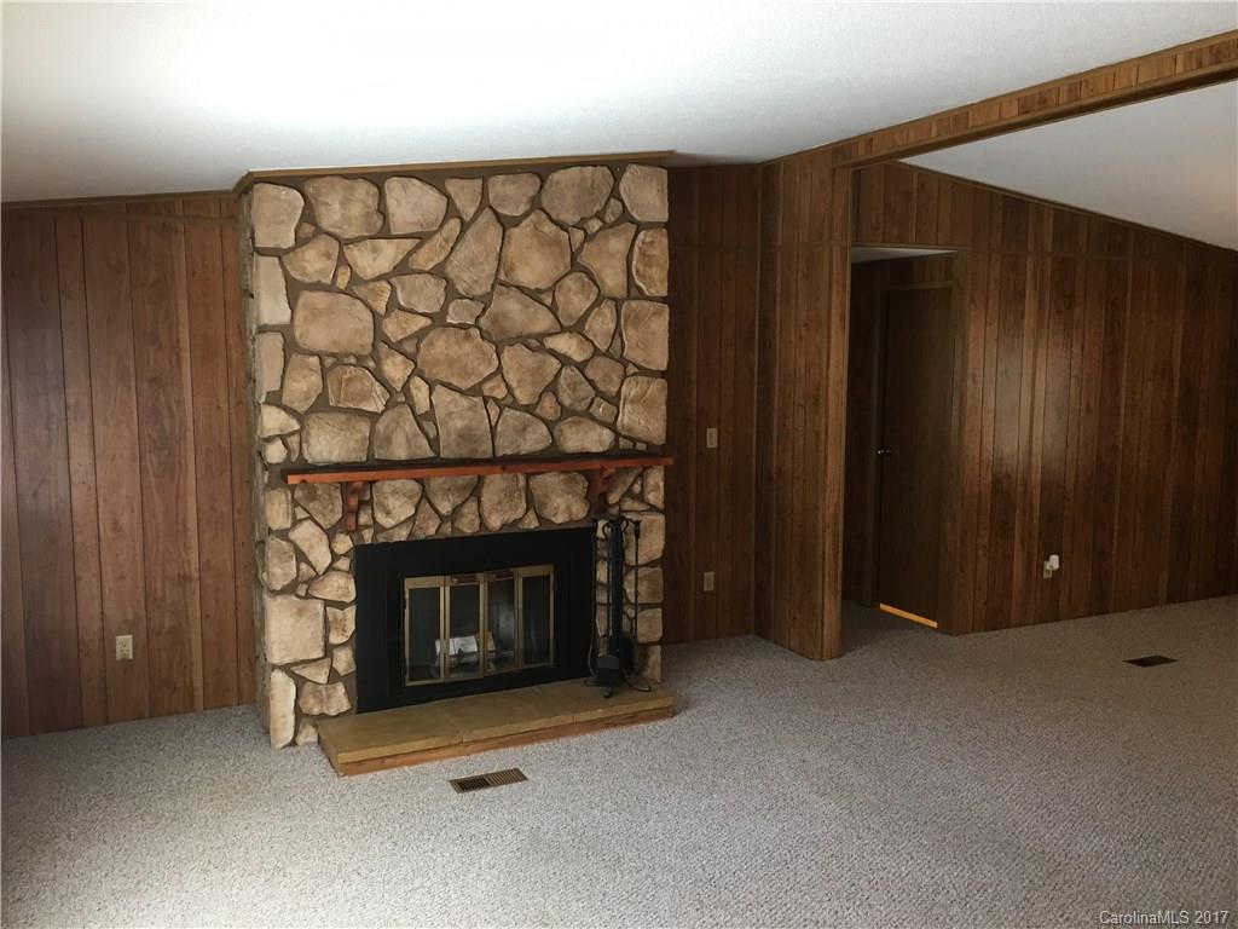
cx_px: 619
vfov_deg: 48.2
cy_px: 464
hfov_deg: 61.7
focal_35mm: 29
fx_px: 1037
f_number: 2.2
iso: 40
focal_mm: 4.15
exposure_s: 1/30
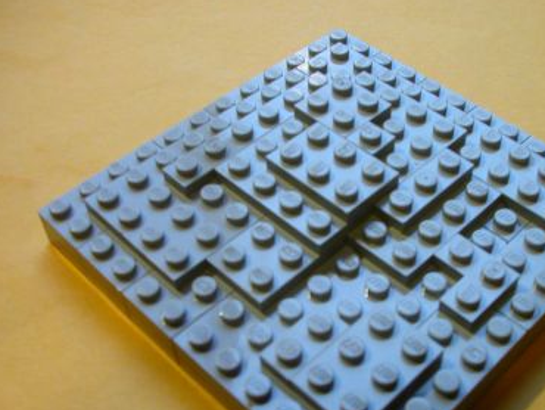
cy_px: 271
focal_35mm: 50
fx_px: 788
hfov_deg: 37.8
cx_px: 359
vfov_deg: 29.0
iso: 100
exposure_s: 1/34.7
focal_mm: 5.6
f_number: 2.7
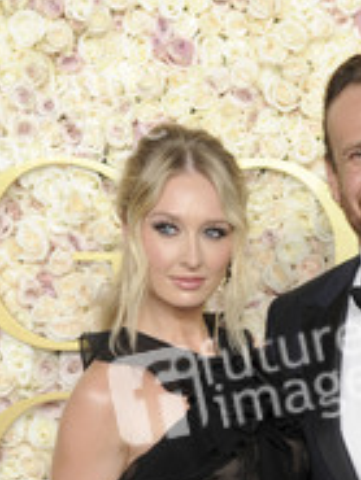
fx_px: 2597
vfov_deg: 10.5
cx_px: 318
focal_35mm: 187
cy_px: 514
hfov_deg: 7.9
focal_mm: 90
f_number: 13
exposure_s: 1/250
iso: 1000
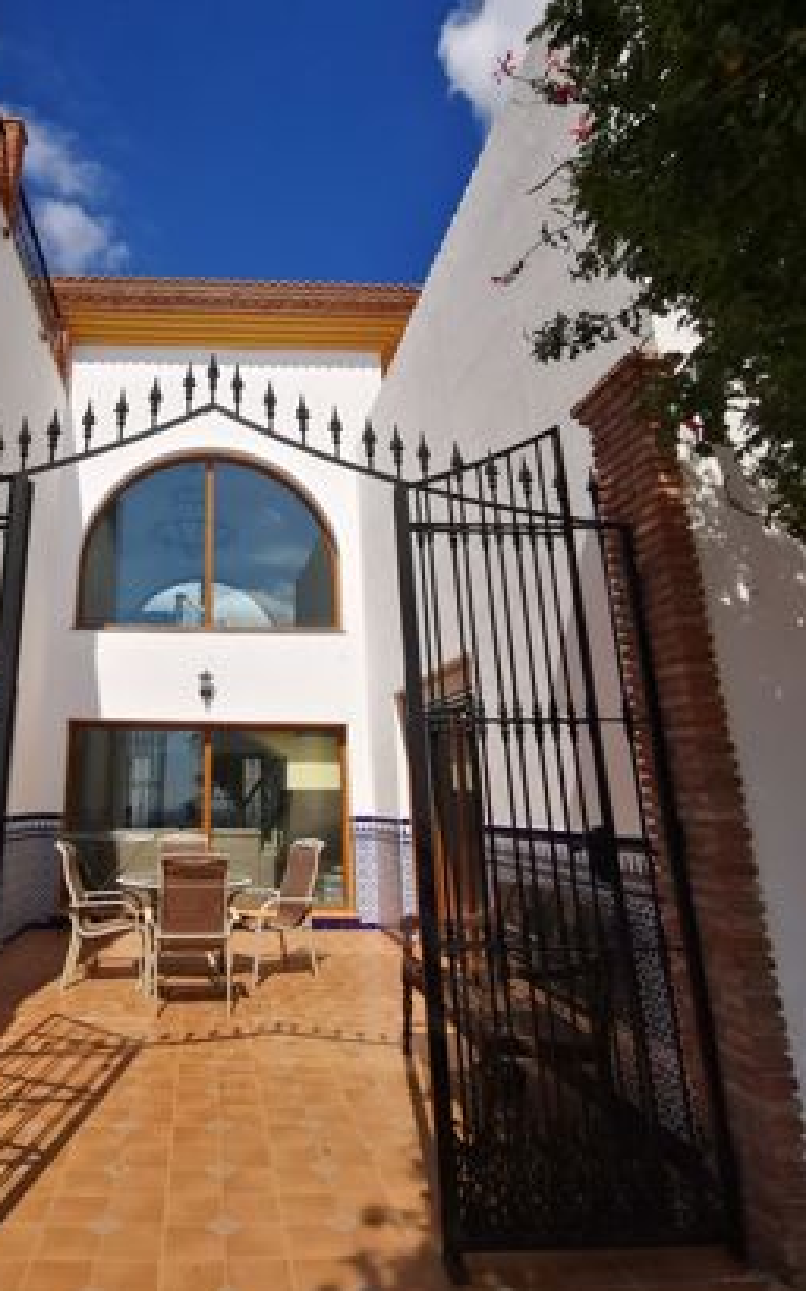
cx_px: 228
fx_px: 774
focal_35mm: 22
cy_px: 560
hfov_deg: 53.2
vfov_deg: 79.3
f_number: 2.2
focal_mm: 2.35
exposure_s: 1/2070
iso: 50
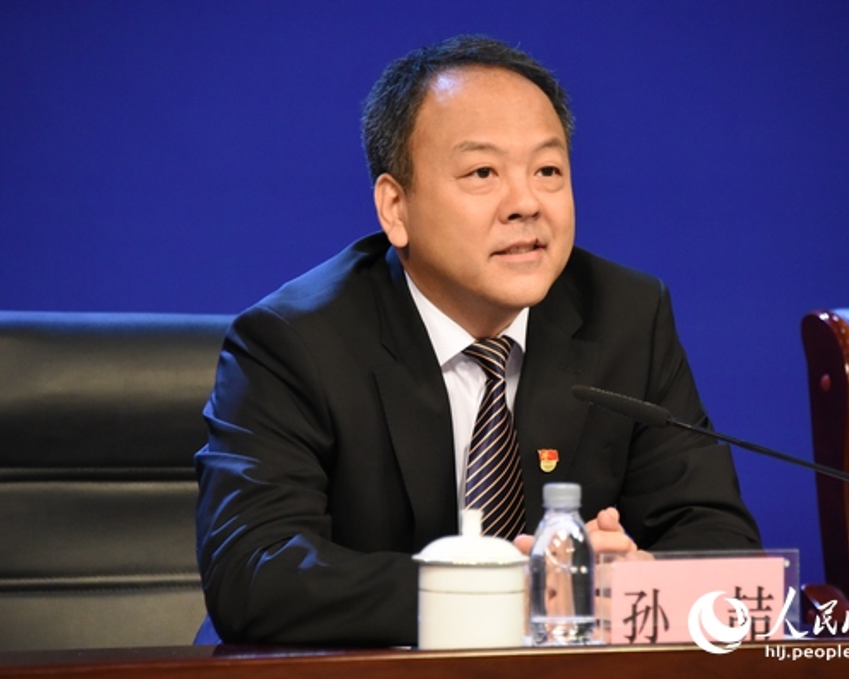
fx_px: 6559
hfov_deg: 7.4
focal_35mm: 261
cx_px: 508
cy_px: 340
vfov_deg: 5.9
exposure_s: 1/200
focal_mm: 230
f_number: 5.6
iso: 5000
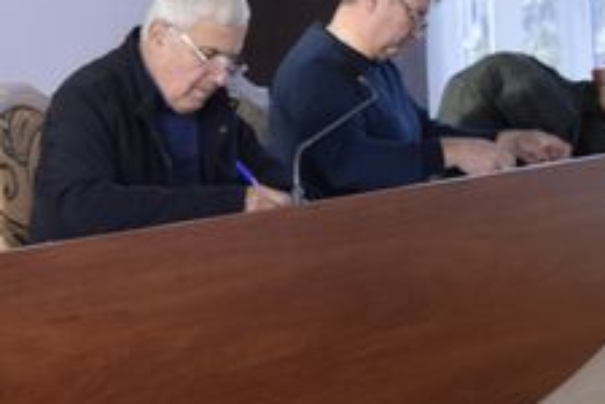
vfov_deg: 10.5
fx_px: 2185
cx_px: -390
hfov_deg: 14.4
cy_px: 8
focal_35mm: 130
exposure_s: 1/80
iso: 400
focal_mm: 26
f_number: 4.5
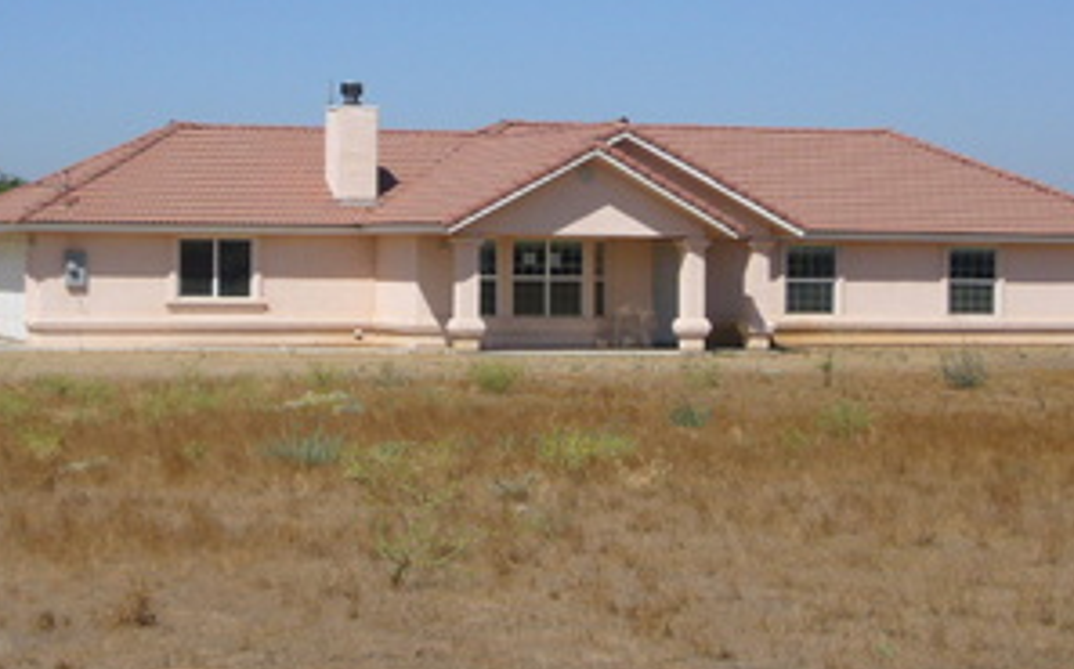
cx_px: 571
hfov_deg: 21.0
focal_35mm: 99
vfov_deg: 13.2
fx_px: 2895
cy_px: 289
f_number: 8
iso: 80
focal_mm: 9.6
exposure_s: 1/320
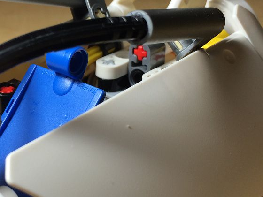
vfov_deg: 21.0
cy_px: 89
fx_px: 532
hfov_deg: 27.4
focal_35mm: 70
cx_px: 66
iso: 50
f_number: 2.2
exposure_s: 1/60
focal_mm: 4.12
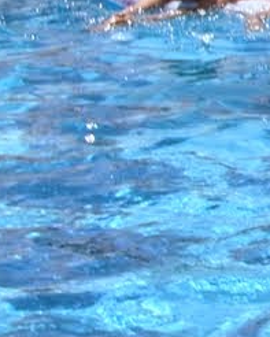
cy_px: -116
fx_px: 2815
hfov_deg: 4.9
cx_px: 1147
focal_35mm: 282
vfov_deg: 6.8
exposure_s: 1/320
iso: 100
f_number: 9
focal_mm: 24
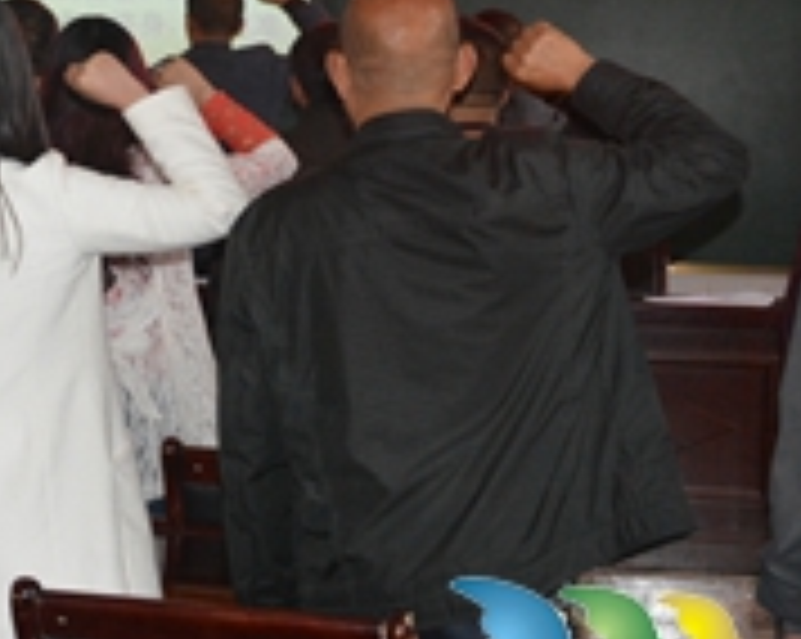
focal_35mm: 95
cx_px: 122
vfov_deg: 16.1
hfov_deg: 19.9
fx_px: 2250
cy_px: 151
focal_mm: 24
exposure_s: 1/60
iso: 2500
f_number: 3.8
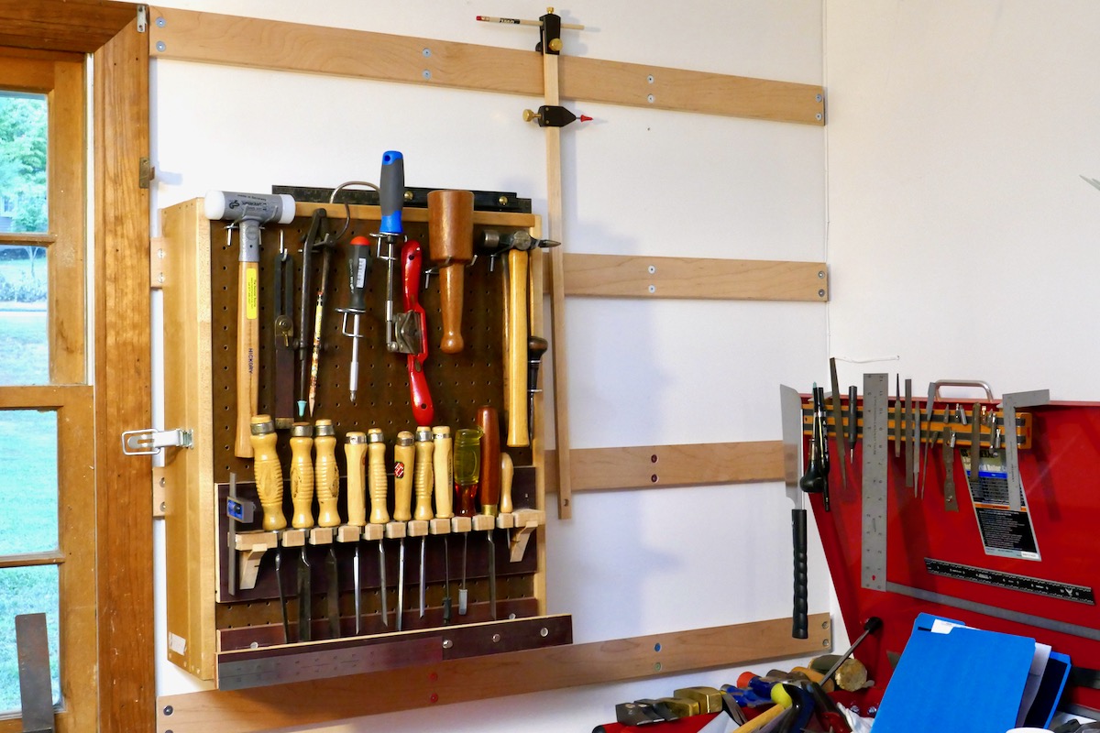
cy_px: 366
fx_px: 1405
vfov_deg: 29.2
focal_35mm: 46
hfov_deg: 42.7
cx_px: 550
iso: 1600
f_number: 6.3
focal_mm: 16.9
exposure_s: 1/40
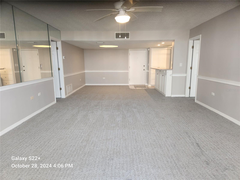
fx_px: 159
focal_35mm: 23
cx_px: 120
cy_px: 90
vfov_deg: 58.9
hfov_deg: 73.9
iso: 160
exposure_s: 1/120
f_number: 1.8
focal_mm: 5.4
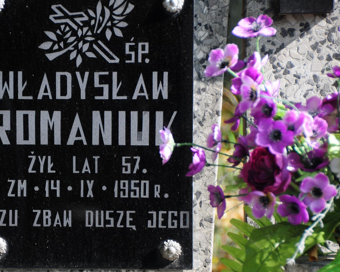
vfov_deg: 5.2
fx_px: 2999
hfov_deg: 6.5
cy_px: 176
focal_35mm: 298
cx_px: 66
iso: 250
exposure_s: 1/160
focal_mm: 130
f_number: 7.1
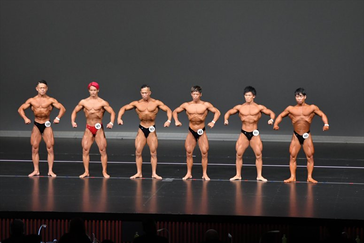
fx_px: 1587
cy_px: 122
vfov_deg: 8.7
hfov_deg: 13.1
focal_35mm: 157
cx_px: 182
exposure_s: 1/400
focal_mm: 105
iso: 4000
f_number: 5.6
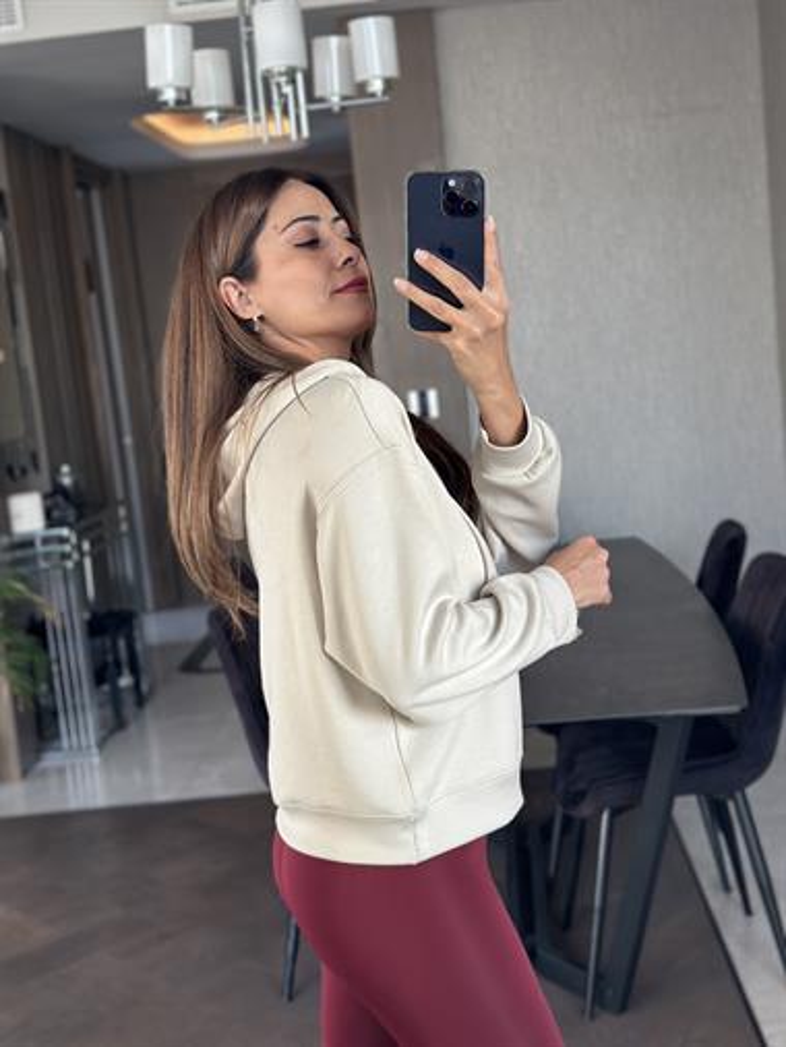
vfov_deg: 39.6
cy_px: 524
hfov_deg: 30.3
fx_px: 1452
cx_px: 393
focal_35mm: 48
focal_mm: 6.86
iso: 125
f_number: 1.78
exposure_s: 1/84
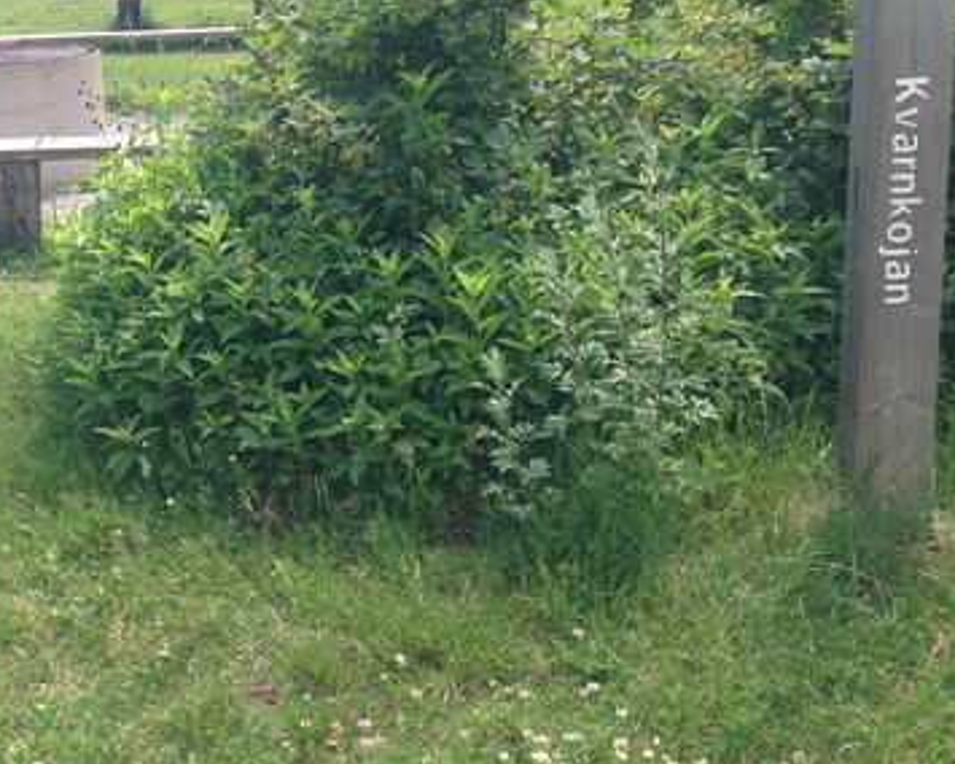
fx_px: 1639
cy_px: 210
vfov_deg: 26.0
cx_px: 186
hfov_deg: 31.6
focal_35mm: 58
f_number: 2.4
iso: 50
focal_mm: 4.12
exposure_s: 1/278
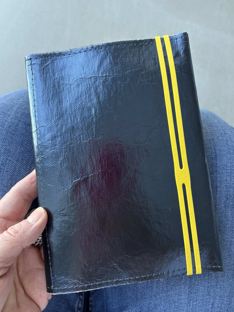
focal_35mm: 26
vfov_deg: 67.3
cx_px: 117
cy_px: 156
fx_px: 234
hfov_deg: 53.1
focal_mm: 5.96
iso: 125
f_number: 1.6
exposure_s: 1/98
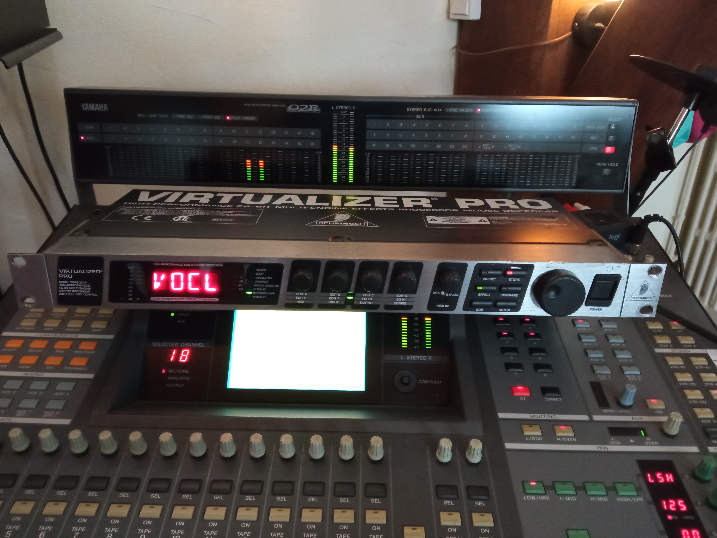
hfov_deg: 65.3
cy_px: 269
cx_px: 358
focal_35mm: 27
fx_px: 559
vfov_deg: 51.4
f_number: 2.2
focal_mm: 3.79
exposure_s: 1/16.7
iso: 1608
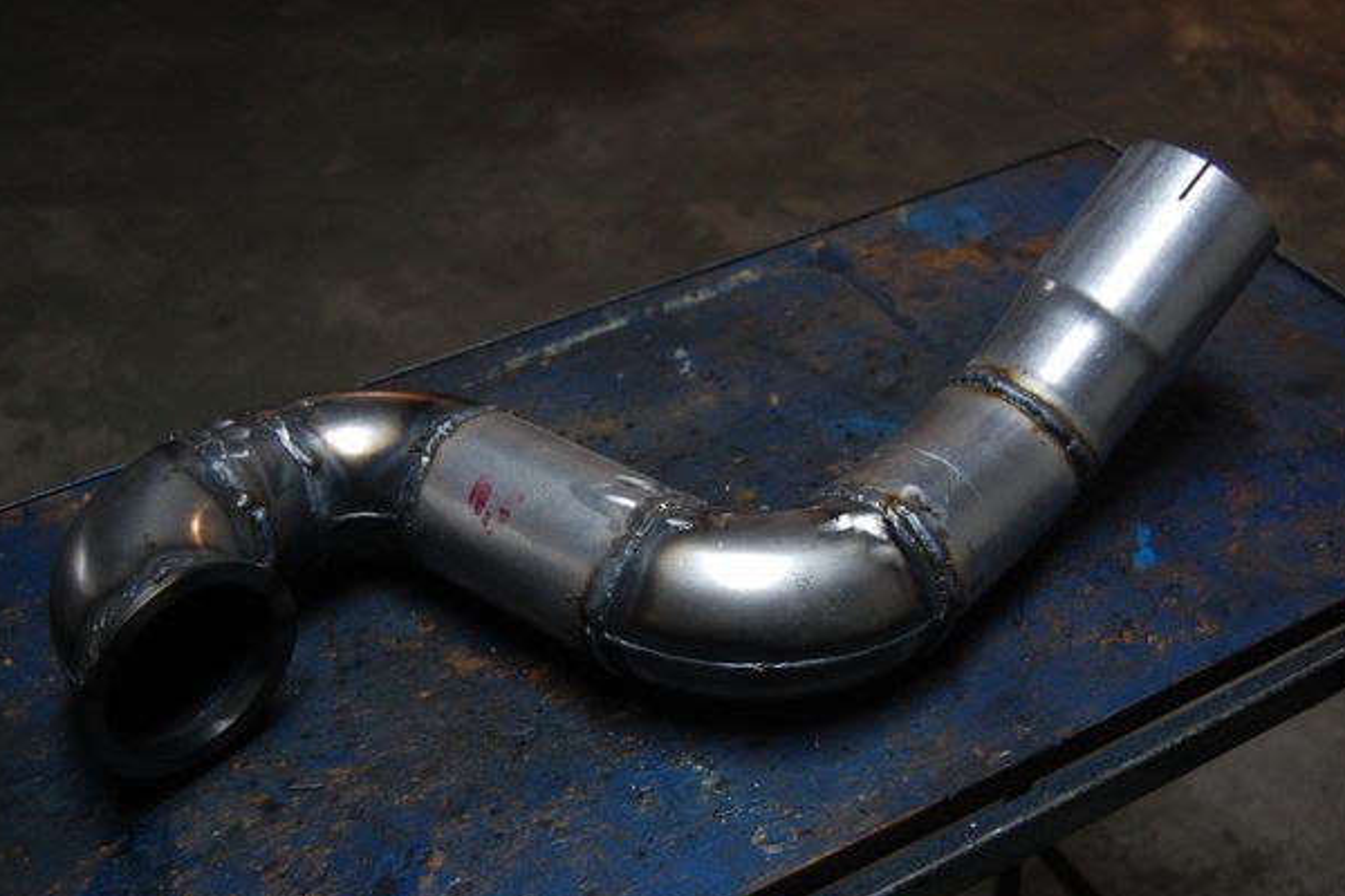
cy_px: 475
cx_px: 695
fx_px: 1793
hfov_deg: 41.1
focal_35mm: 48
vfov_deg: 28.1
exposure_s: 1/40
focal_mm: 30
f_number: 4.2
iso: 800
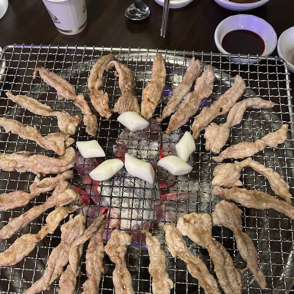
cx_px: 146
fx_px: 298
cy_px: 186
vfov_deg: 51.9
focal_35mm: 31
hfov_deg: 52.5
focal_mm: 5.7
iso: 500
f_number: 1.5
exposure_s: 1/60
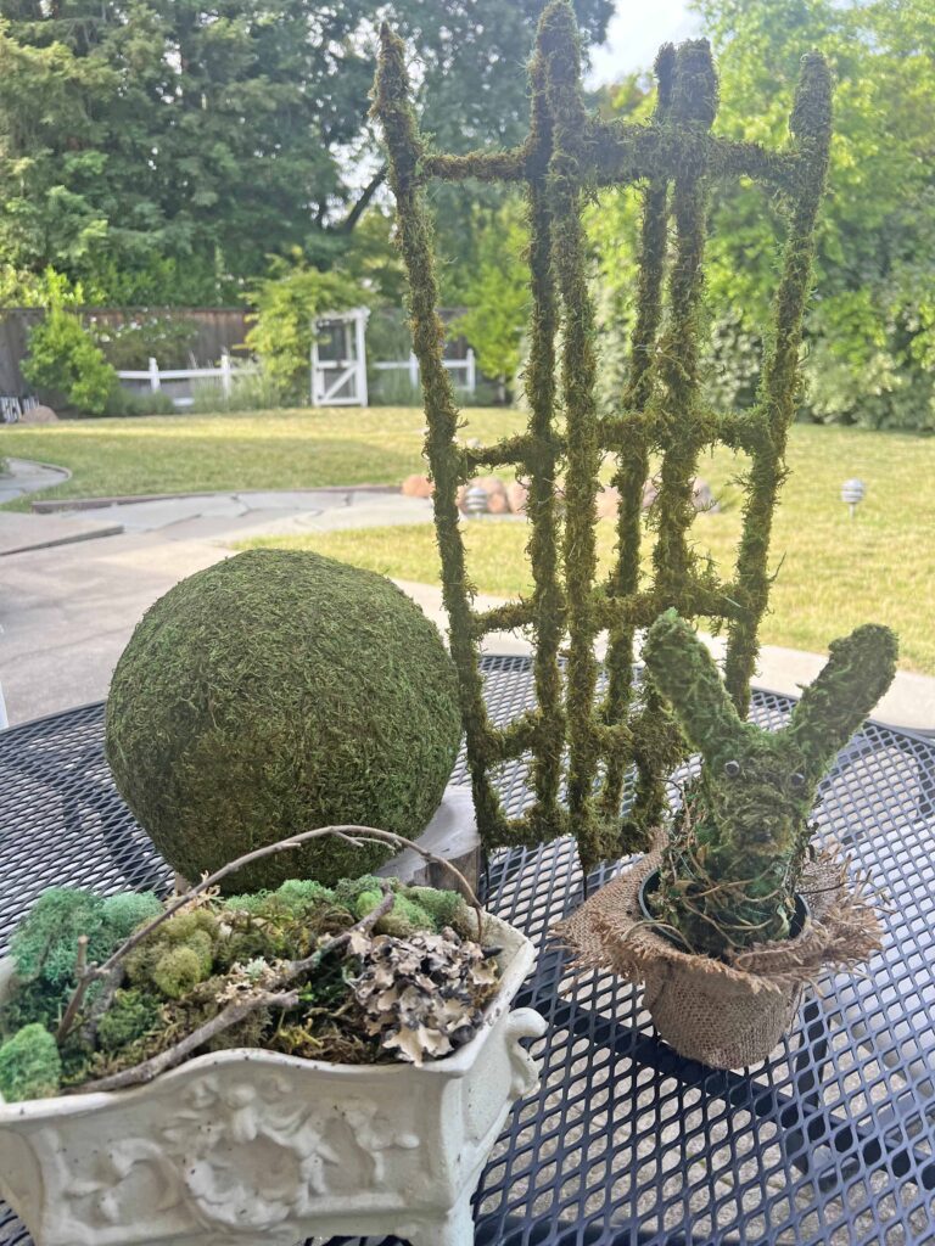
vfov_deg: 67.3
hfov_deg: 53.1
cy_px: 623
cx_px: 468
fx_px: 936
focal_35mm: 26
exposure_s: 1/388
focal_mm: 5.7
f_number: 1.5
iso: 50
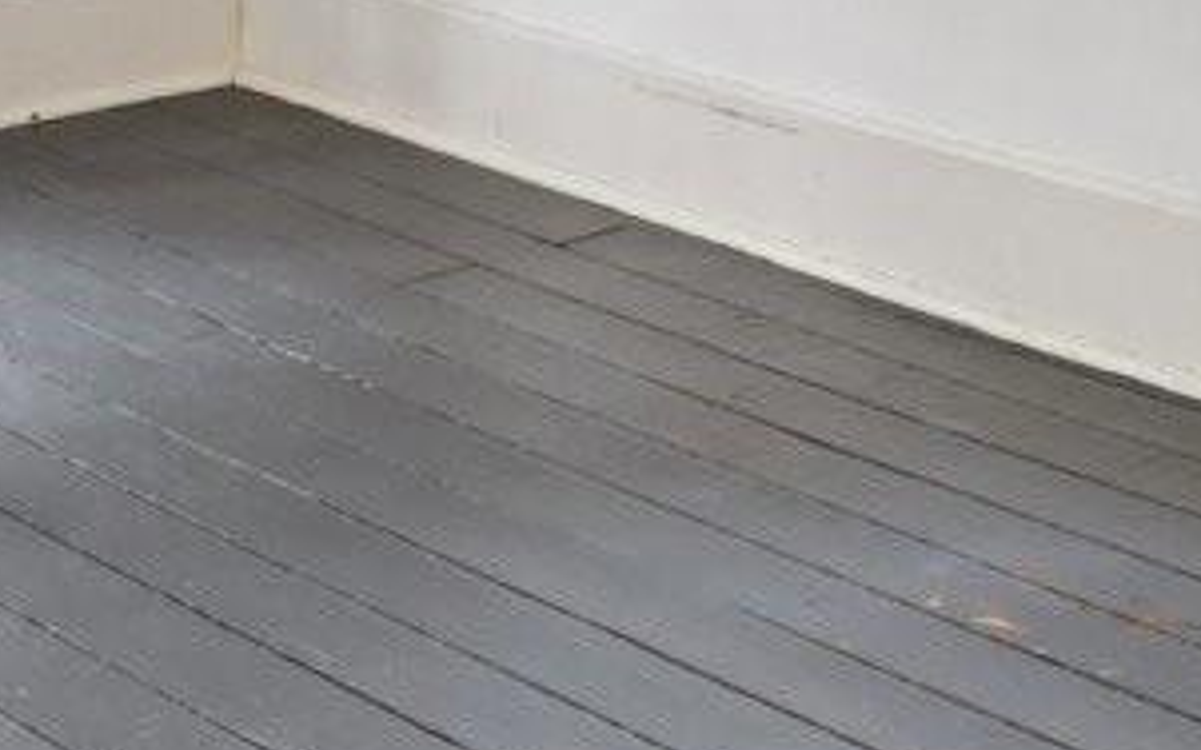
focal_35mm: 97
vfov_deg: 12.0
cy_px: -744
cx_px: 1500
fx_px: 3174
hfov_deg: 19.9
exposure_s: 1/20
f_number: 8
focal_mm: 14
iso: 500
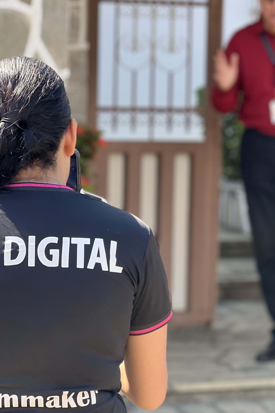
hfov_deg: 10.7
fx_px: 1467
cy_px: 218
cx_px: 192
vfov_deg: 16.0
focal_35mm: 128
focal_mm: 9
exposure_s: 1/121
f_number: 2.8
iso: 25
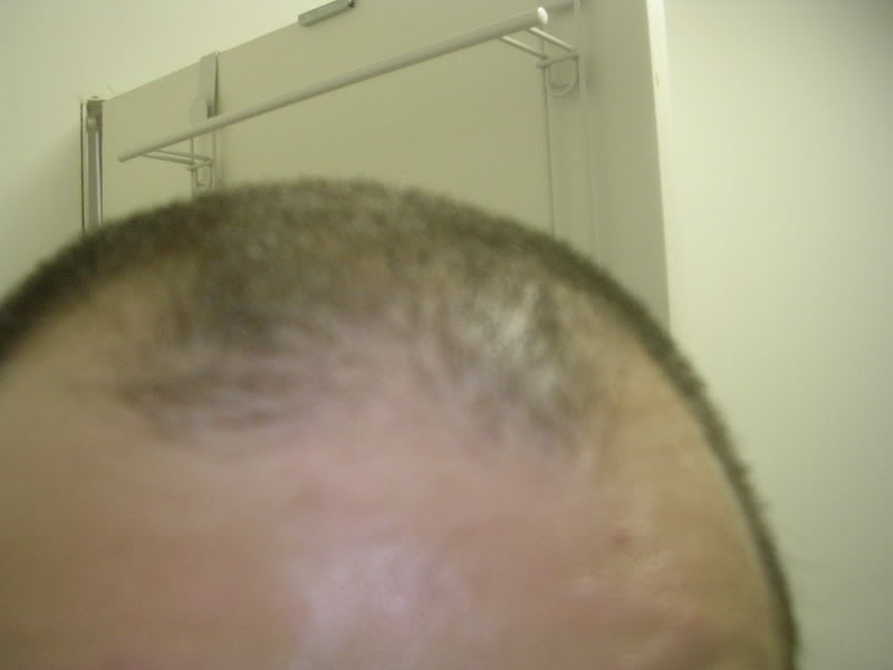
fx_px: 980
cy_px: 335
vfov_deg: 37.7
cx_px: 446
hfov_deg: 49.0
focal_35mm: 38
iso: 200
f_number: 2.8
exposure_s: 1/13.5
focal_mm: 5.8
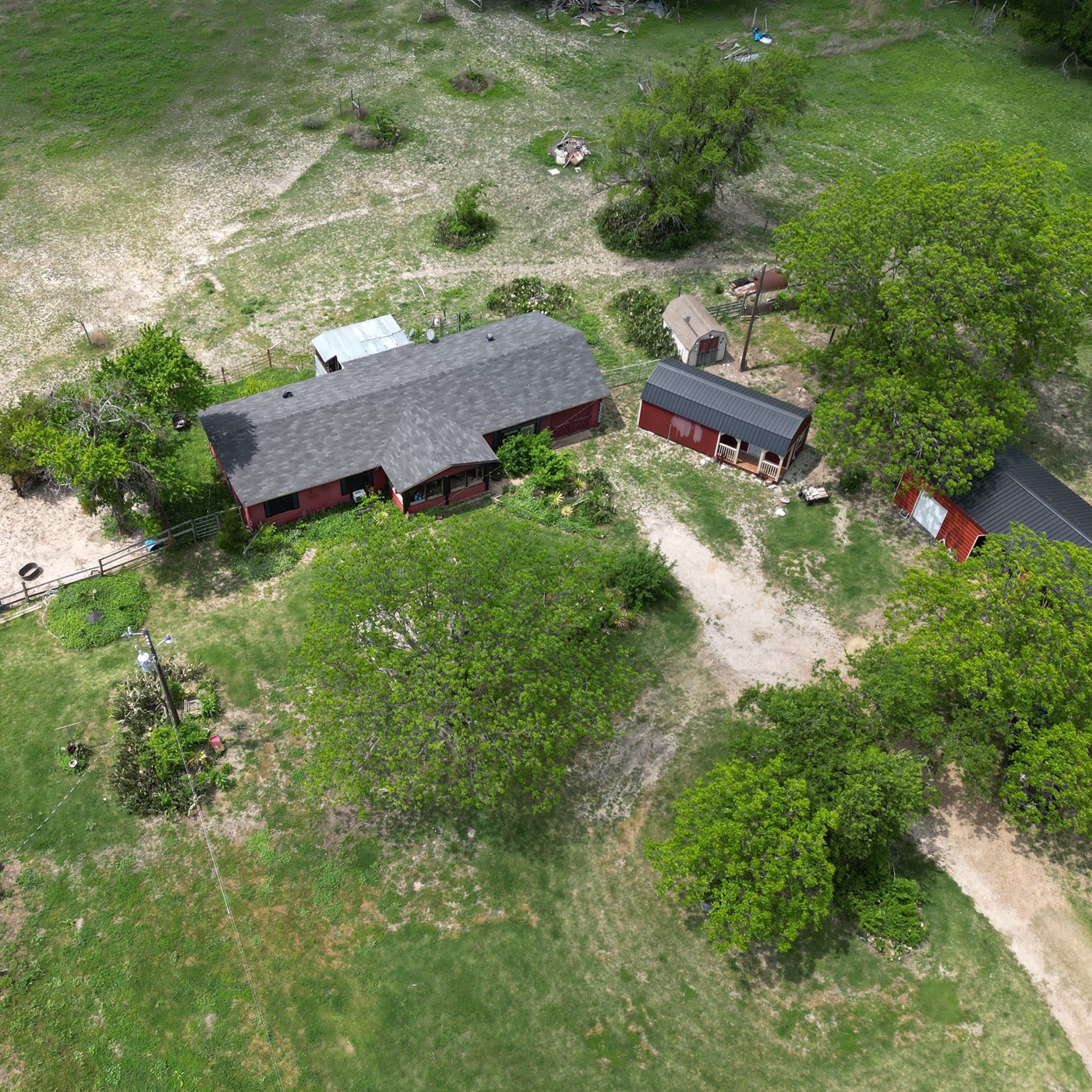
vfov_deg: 52.5
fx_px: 1106
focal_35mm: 31
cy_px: 537
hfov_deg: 52.3
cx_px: 467
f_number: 1.7
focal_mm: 6.72
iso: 100
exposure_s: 1/2000
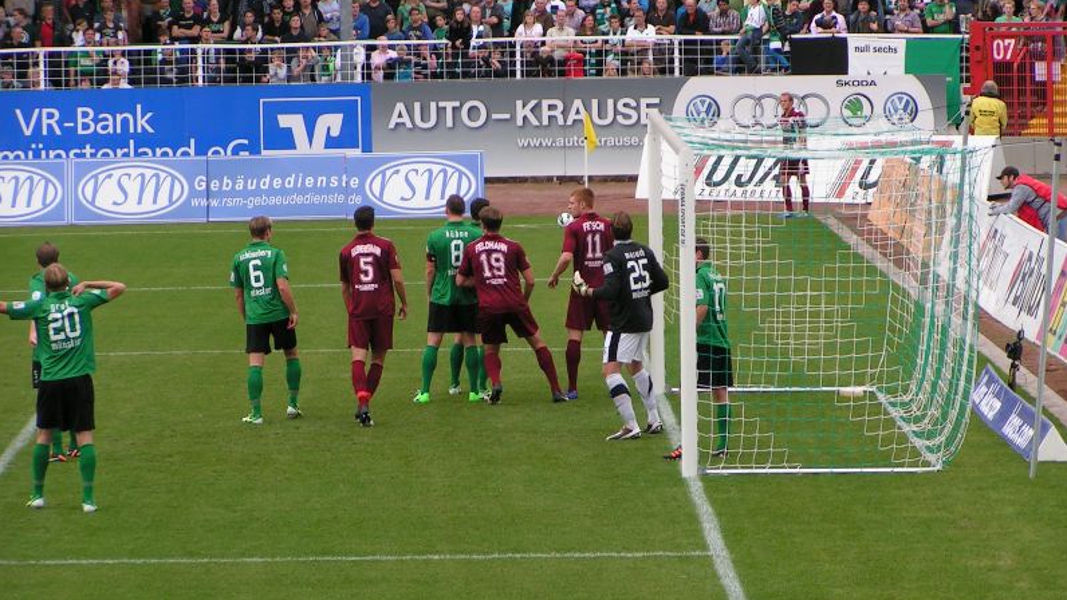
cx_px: 535
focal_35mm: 197
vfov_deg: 6.2
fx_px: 5574
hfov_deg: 10.9
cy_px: 287
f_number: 4.5
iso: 50
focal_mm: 27.5
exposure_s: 1/200
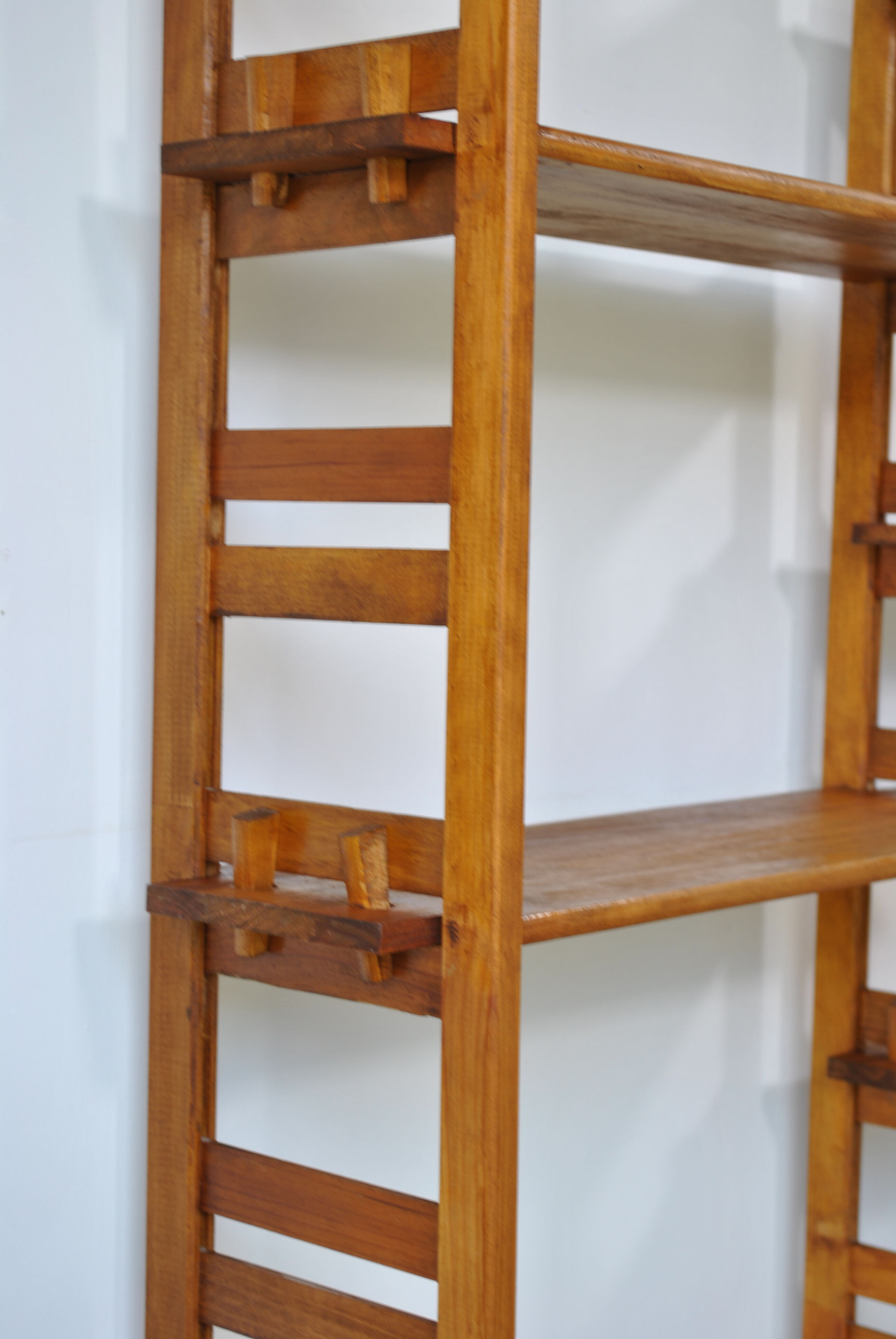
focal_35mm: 68
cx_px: 448
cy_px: 670
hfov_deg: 20.2
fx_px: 2513
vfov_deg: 29.8
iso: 100
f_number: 7.1
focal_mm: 45
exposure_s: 1/25
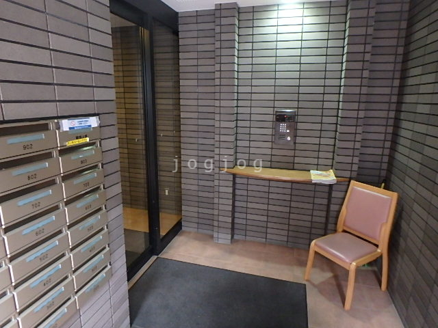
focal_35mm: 21
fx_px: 266
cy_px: 164
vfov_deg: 63.4
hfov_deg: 79.0
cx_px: 219
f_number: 3.5
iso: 800
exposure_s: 1/8
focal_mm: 3.7
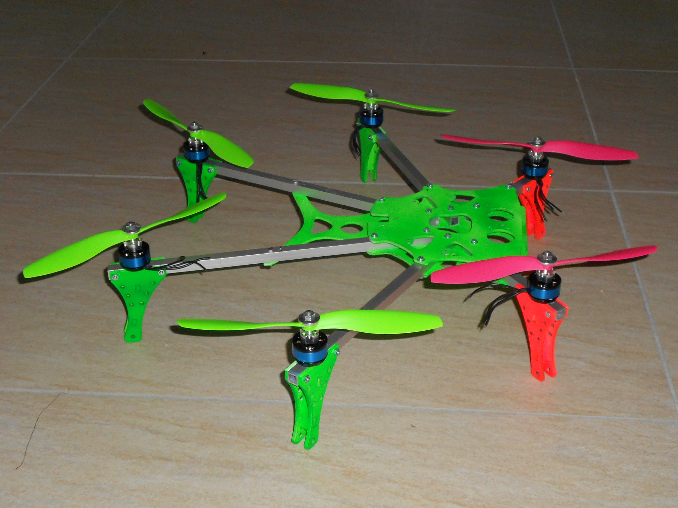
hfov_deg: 38.9
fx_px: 960
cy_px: 254
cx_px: 339
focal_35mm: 49
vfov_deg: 29.7
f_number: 4.5
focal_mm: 8.8
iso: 200
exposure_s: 1/60
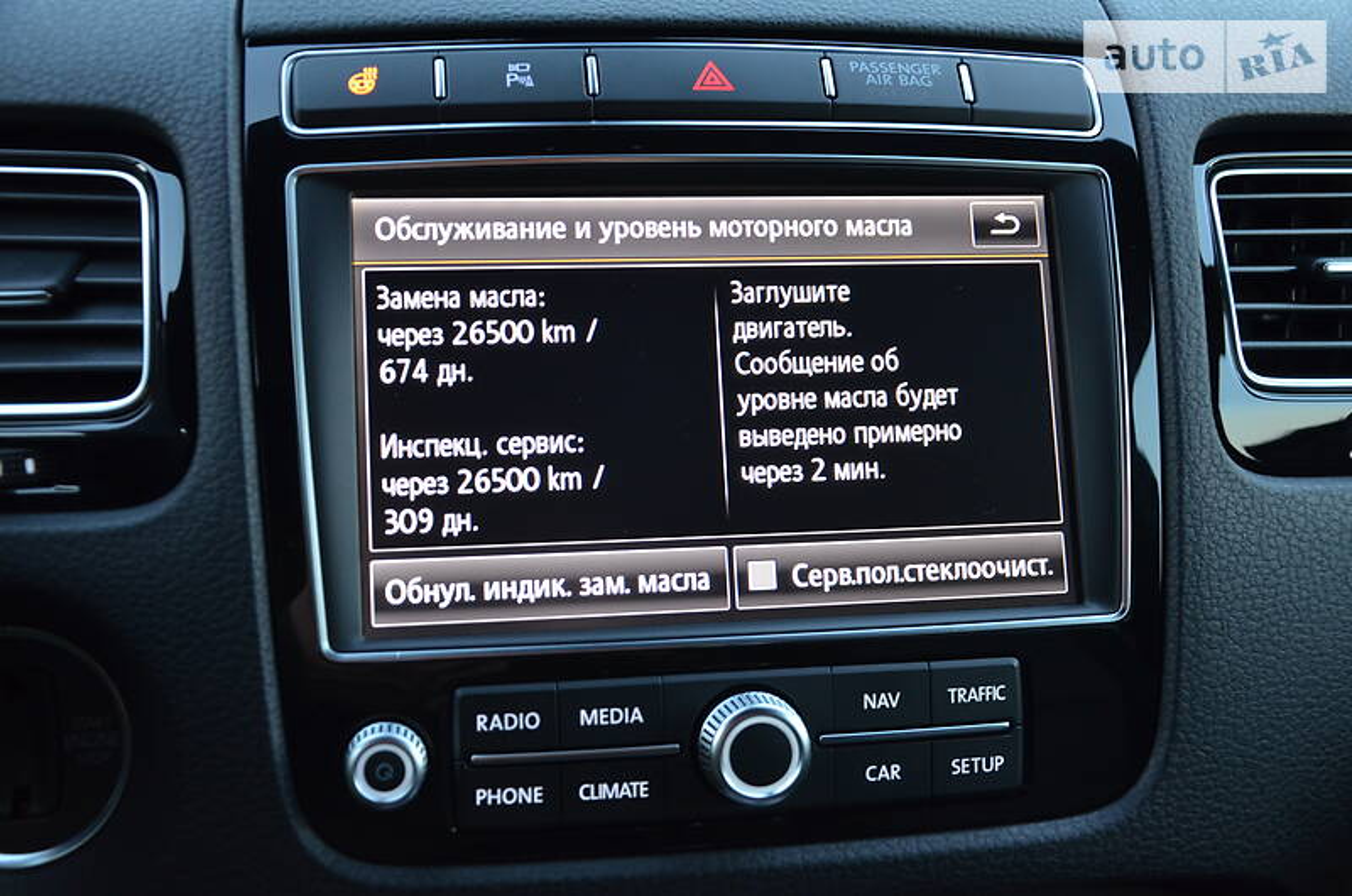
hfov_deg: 46.5
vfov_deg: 31.8
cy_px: 448
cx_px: 676
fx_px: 1574
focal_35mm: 42
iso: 1100
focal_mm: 28
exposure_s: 1/30
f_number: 4
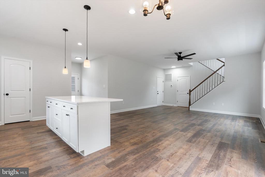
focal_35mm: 16
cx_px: 132
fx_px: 118
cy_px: 88
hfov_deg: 96.7
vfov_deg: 73.8
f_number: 10
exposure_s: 1/8
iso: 640
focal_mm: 16
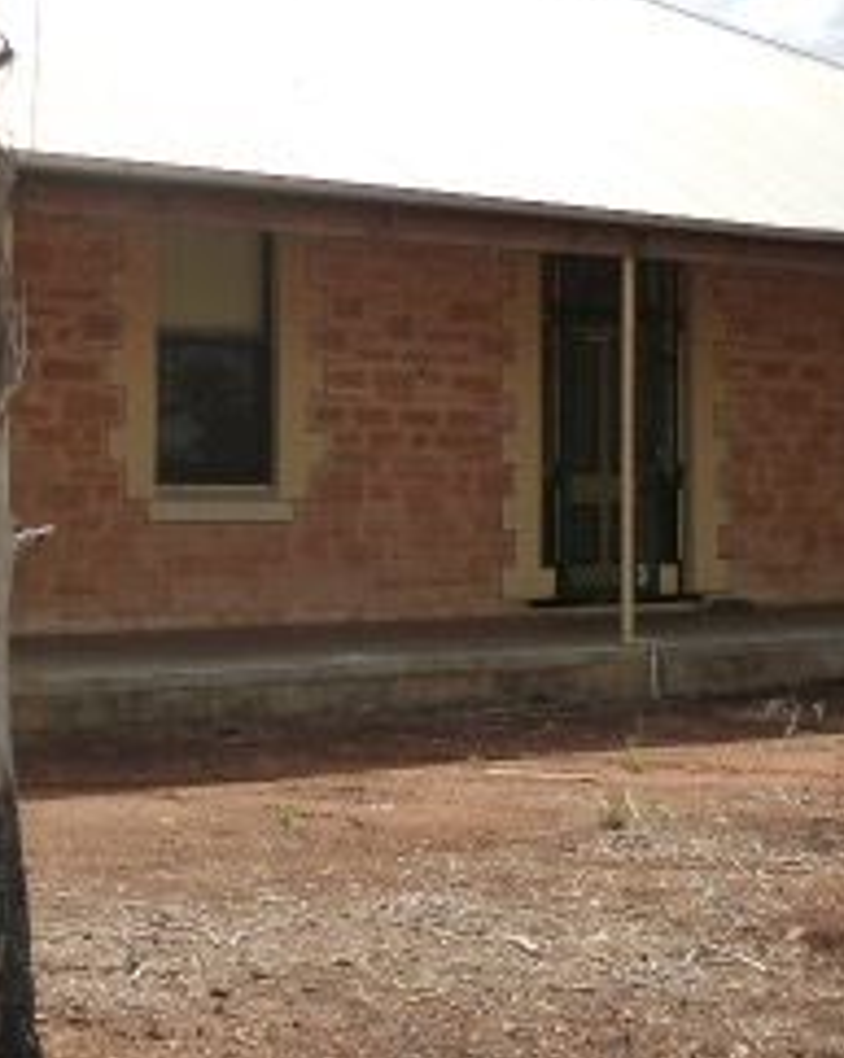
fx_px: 1940
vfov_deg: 30.5
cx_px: 328
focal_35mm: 62
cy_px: 455
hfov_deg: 24.5
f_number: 3.3
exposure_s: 1/1600
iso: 160
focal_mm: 4.3
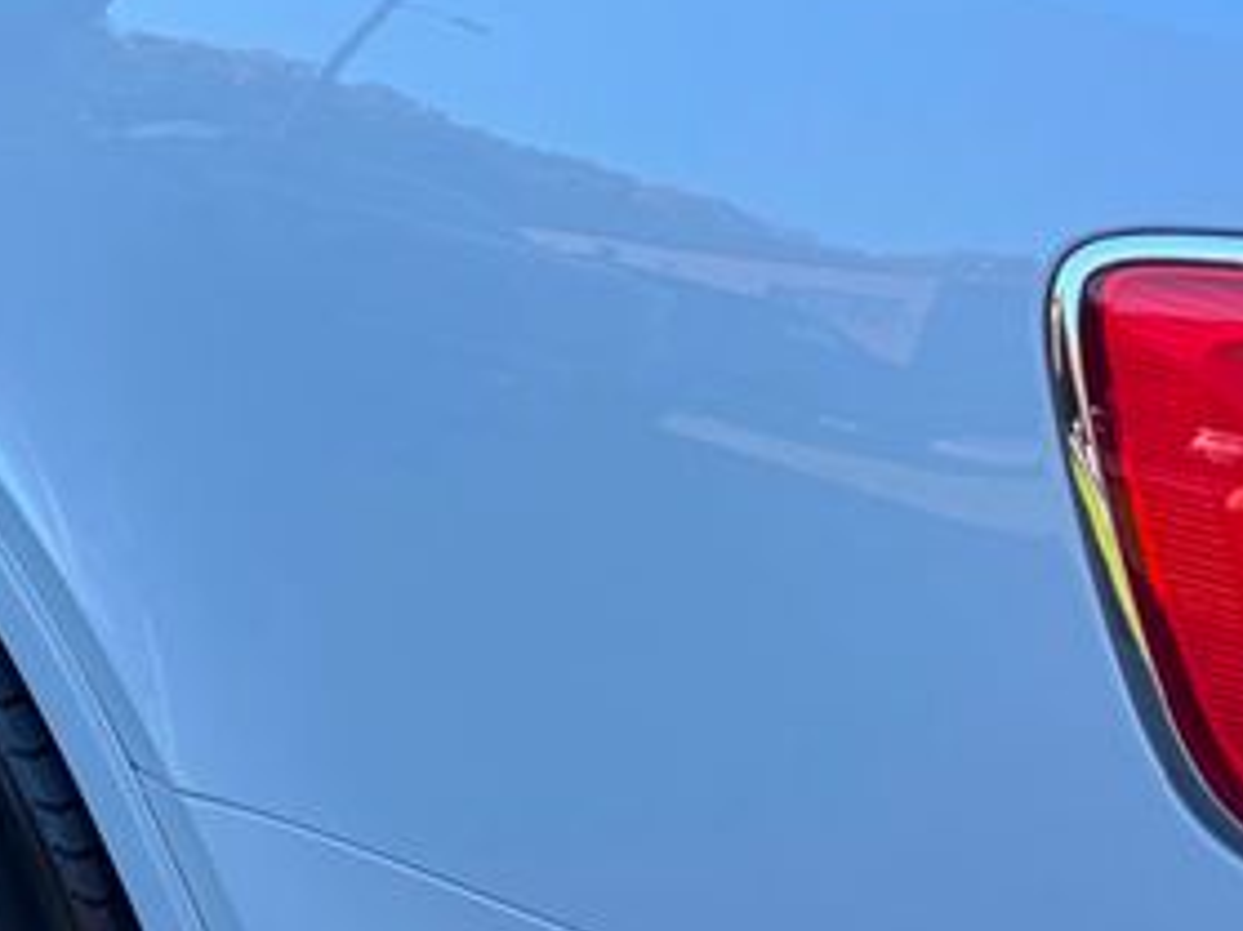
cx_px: 36
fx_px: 1974
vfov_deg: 25.3
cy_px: 13
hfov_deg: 32.5
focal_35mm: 55
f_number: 1.78
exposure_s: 1/831
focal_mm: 6.76
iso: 80
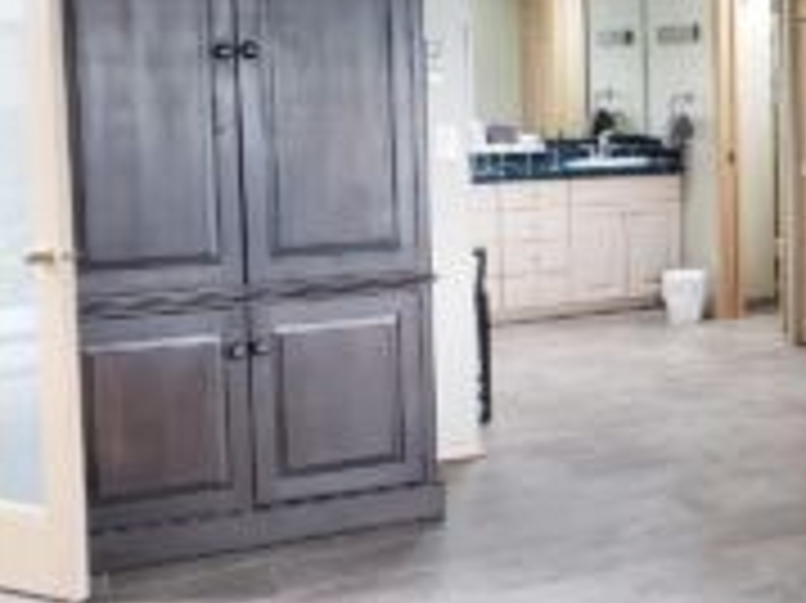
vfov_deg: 25.1
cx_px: 883
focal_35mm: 58
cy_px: 202
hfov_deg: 29.9
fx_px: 1350
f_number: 2.4
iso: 250
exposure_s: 1/40
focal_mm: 4.3
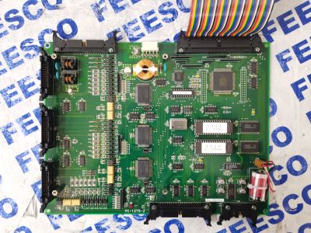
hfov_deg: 67.3
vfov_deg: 53.1
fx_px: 234
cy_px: 116
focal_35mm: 26
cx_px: 156
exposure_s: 1/20
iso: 800
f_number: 1.8
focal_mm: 5.58
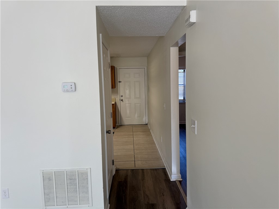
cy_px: 104
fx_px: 193
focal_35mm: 24
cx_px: 140
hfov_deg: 71.6
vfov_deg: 56.8
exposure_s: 1/120
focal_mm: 6.76
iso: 64
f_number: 1.78
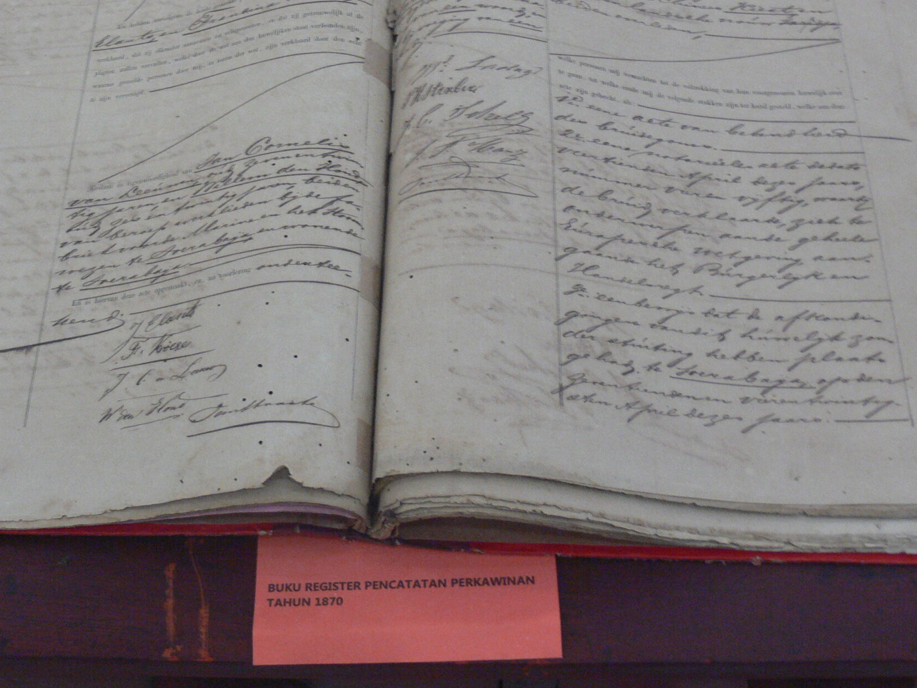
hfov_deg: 35.4
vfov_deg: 26.7
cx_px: 376
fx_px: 1430
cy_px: 184
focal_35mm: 54
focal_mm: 7.4
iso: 200
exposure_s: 1/20
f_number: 2.8
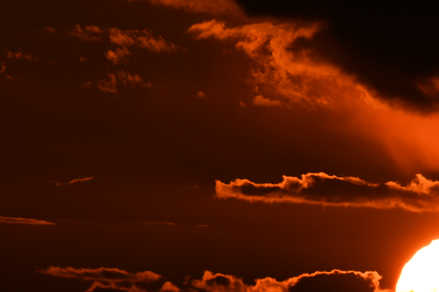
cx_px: 495
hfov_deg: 1.6
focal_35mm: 1296
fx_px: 15792
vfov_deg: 1.1
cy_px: 341
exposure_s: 1/1000
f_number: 16
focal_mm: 500
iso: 100
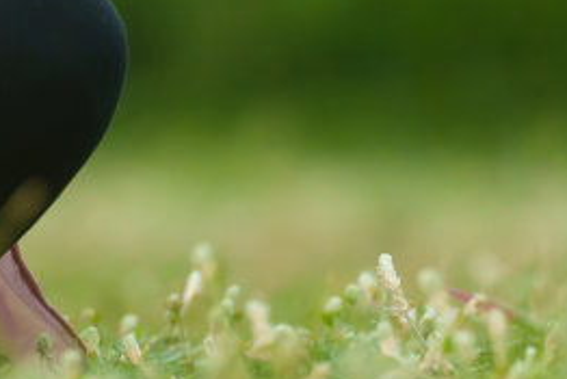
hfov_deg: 1.9
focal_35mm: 1099
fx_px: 17318
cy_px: -410
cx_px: -457
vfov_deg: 1.3
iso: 400
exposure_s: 1/320
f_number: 2.8
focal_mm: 180
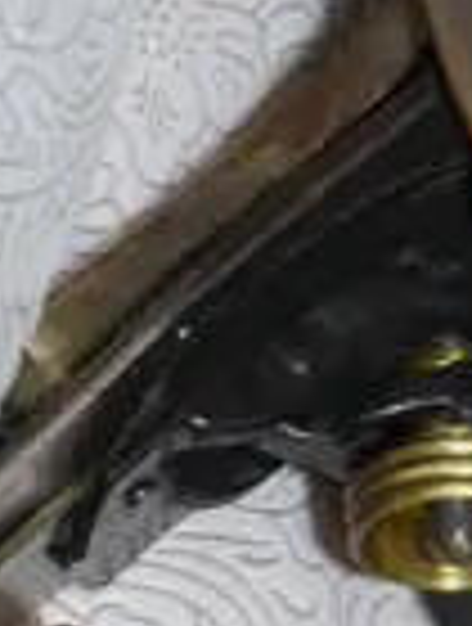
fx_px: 5321
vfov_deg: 6.6
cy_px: 919
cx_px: 290
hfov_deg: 5.1
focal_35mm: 294
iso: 400
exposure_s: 1/60
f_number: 4.5
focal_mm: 20
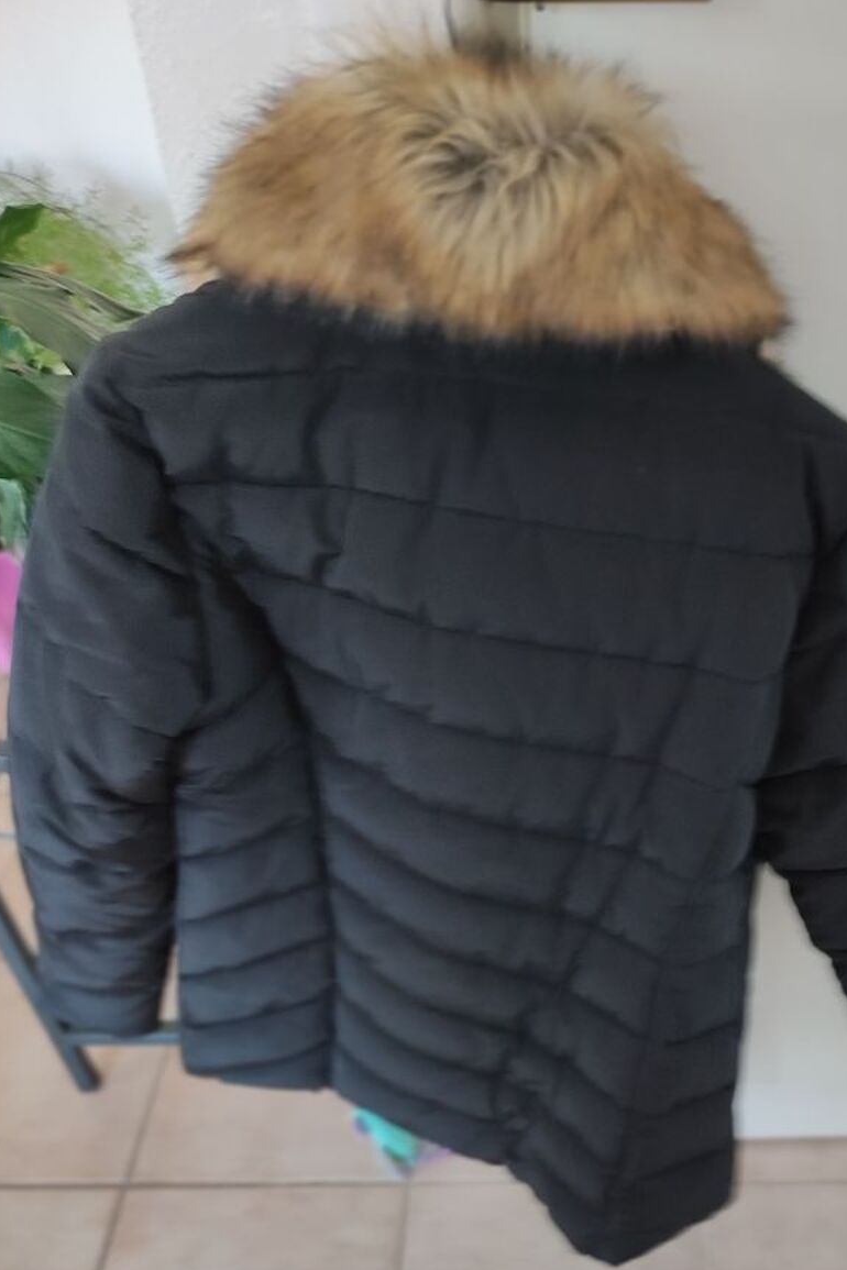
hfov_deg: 43.2
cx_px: 539
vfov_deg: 61.6
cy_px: 731
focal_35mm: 30
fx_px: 1059
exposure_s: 1/20
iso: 543
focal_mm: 6.04
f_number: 1.9
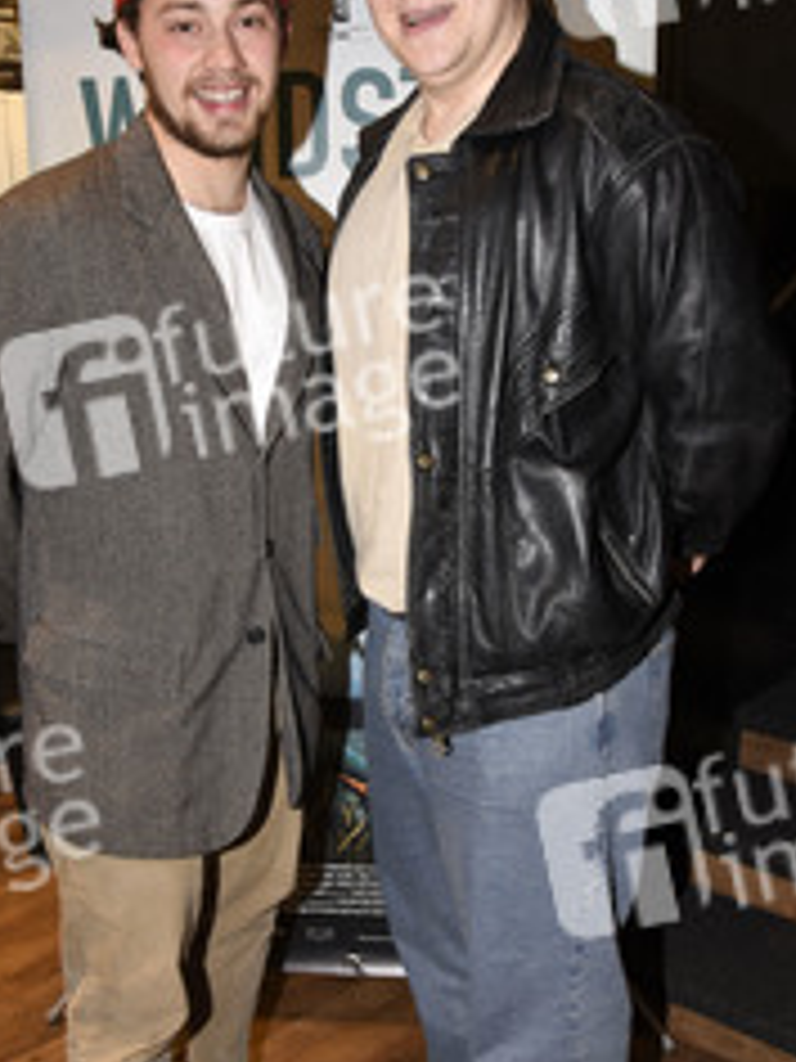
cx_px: 360
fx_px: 1196
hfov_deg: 36.8
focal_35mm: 39
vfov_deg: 47.7
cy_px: 608
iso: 2000
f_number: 6.3
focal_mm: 24
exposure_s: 1/125
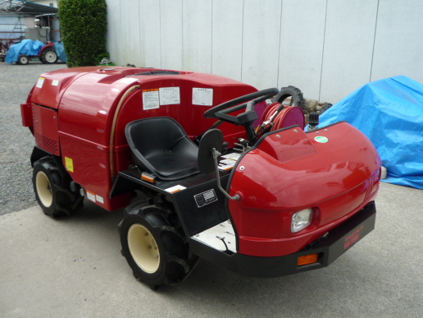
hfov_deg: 58.3
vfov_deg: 45.4
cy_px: 149
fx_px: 379
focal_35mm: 31
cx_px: 197
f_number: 3.5
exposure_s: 1/500
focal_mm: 4.4
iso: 100
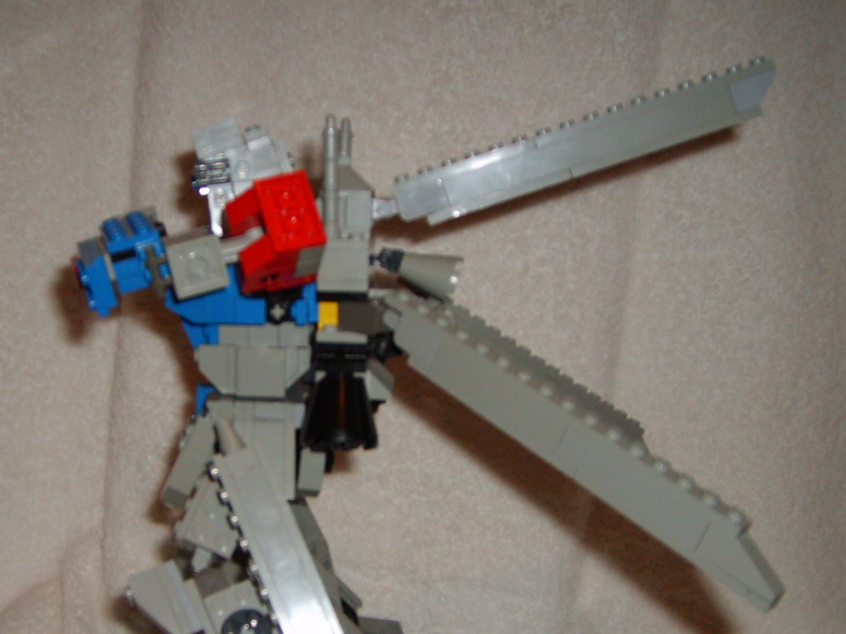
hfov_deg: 39.5
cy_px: 411
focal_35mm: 48
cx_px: 343
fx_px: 1173
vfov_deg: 30.1
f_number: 2.8
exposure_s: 1/45
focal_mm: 5.8
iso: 100
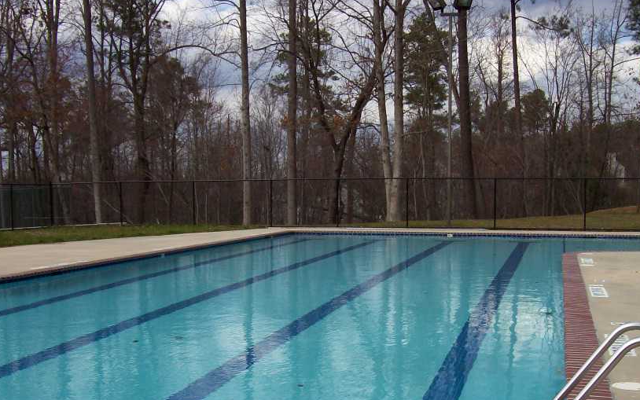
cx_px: 322
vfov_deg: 26.6
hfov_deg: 41.8
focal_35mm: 48
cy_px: 283
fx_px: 837
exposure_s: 1/554
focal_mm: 6
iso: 80
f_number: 4.8
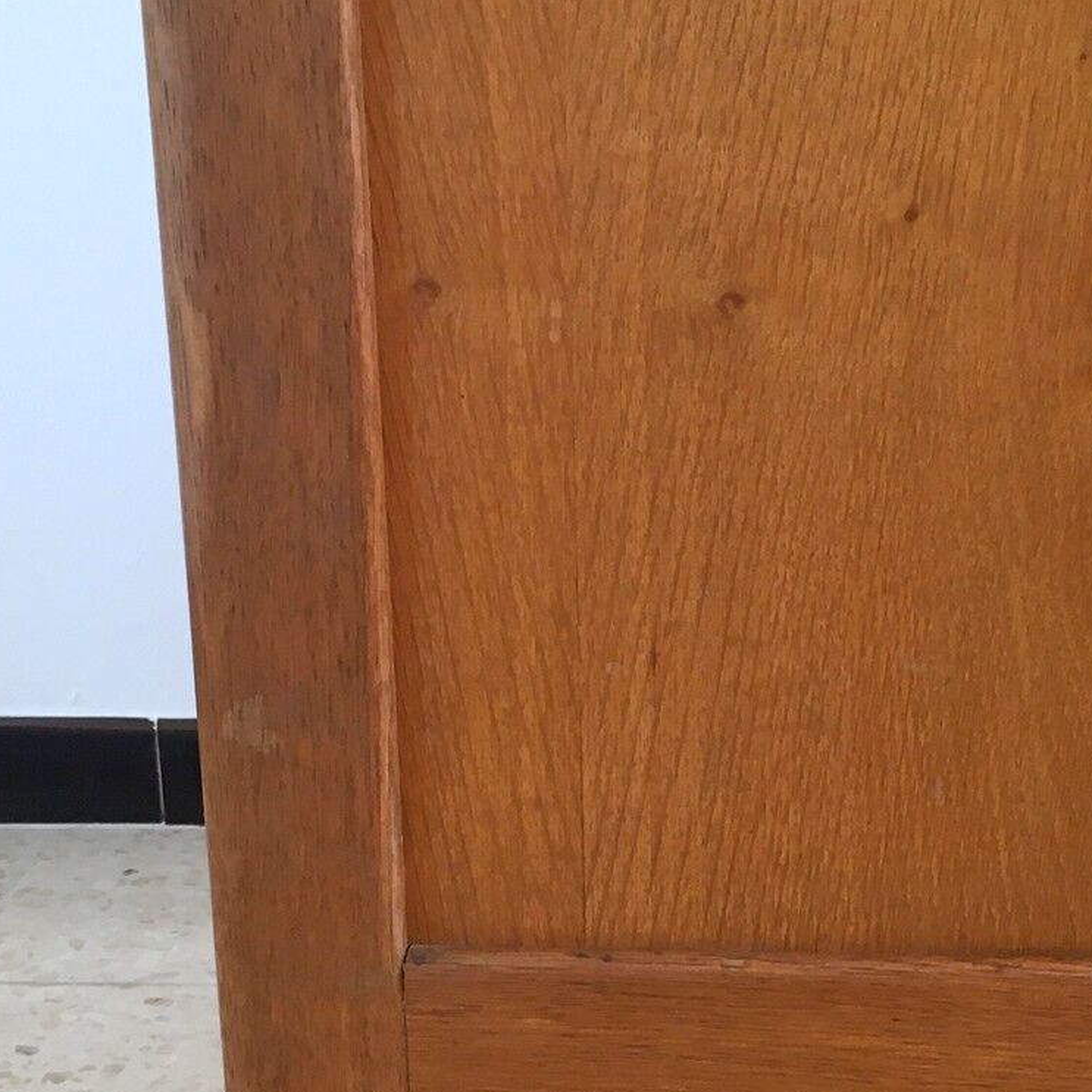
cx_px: 804
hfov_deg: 24.8
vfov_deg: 24.8
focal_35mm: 69
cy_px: 797
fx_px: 2463
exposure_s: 1/33
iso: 64
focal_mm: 4.15
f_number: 2.2
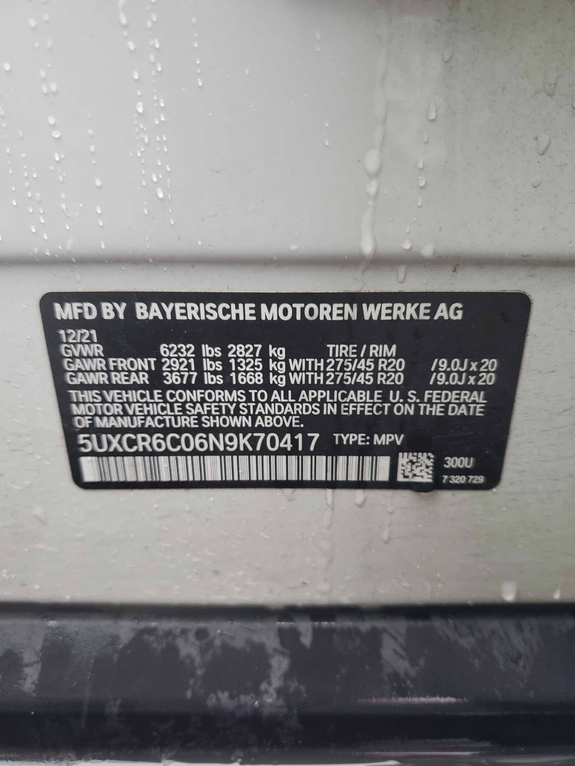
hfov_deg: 53.1
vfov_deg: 67.3
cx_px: 288
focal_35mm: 26
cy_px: 383
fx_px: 576
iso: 50
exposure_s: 1/125
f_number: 1.5
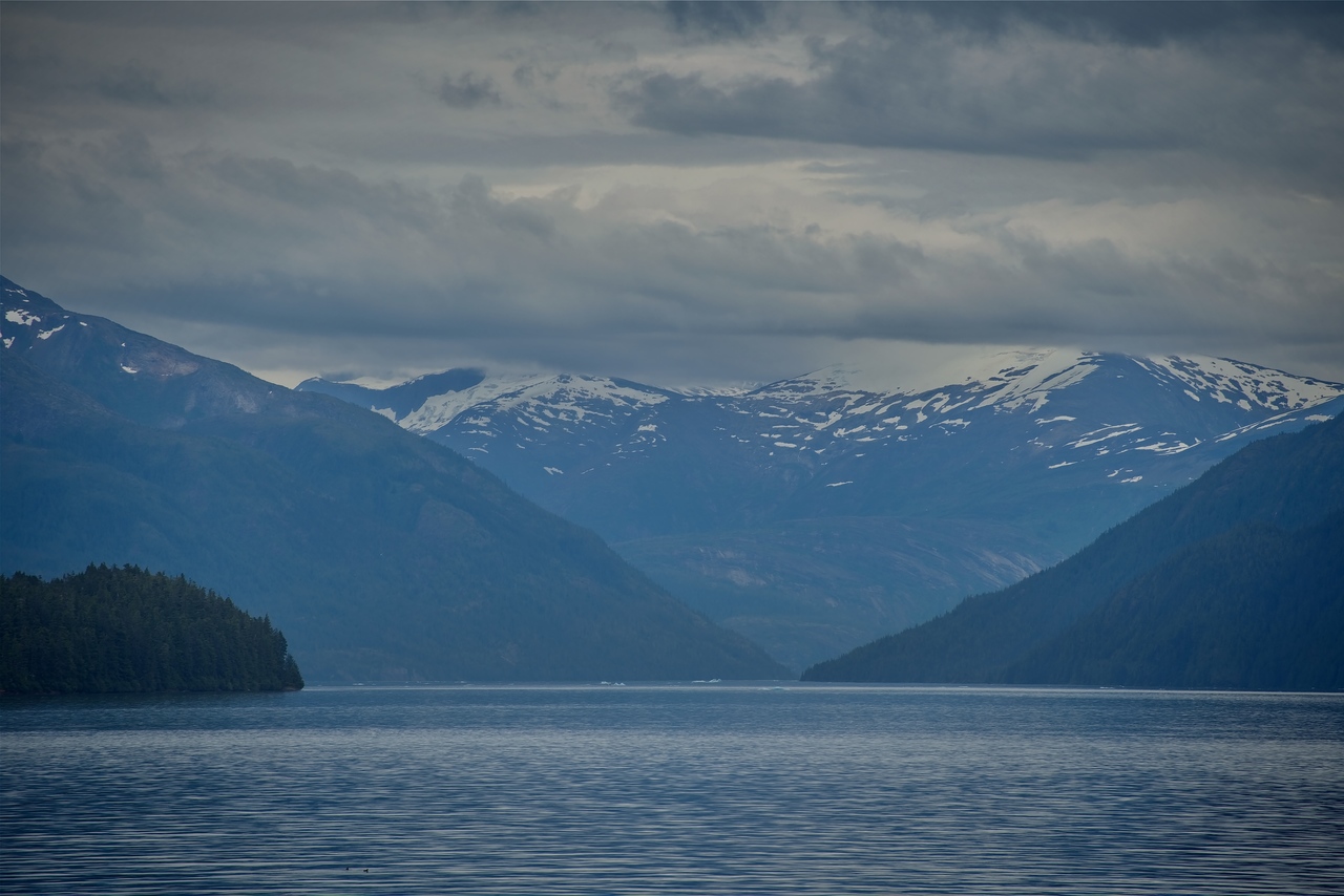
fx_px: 8588
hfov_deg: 8.9
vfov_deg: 6.0
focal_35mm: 230
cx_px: 672
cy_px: 448
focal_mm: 230
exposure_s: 1/500
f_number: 7.1
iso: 100
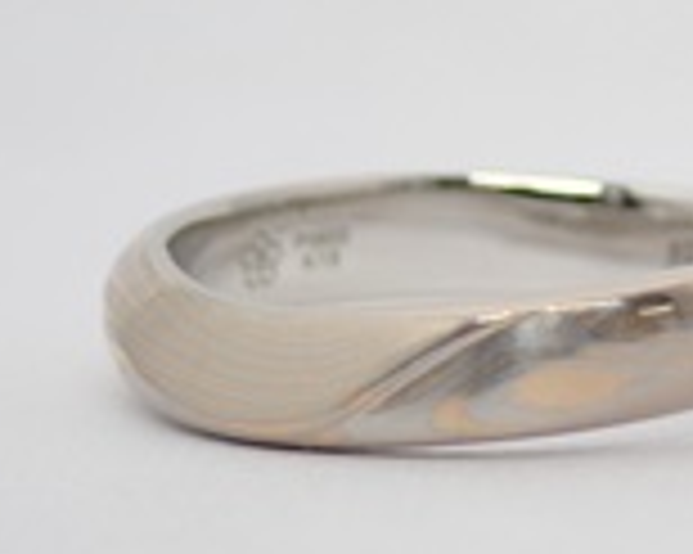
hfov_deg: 8.7
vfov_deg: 7.0
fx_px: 4509
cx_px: 796
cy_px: 268
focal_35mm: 220
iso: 200
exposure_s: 1/125
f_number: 4.1
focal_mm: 13.65
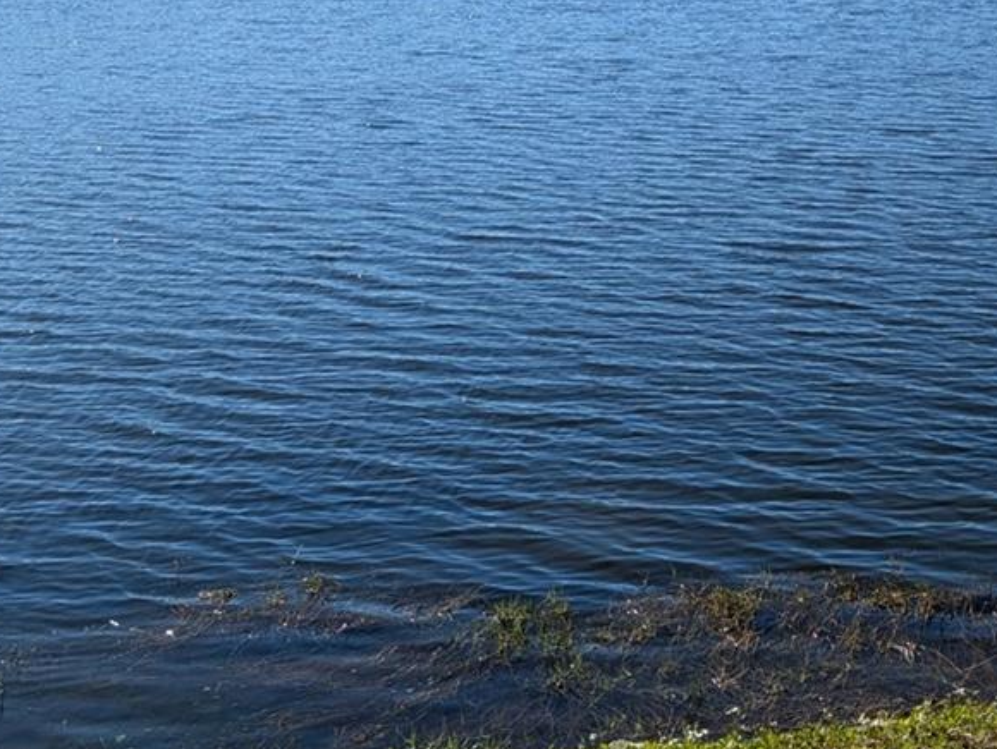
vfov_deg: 21.6
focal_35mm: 66
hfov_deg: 28.2
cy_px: 34
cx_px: 906
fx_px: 1902
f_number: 1.68
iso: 22
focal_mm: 6.9
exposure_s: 1/1621
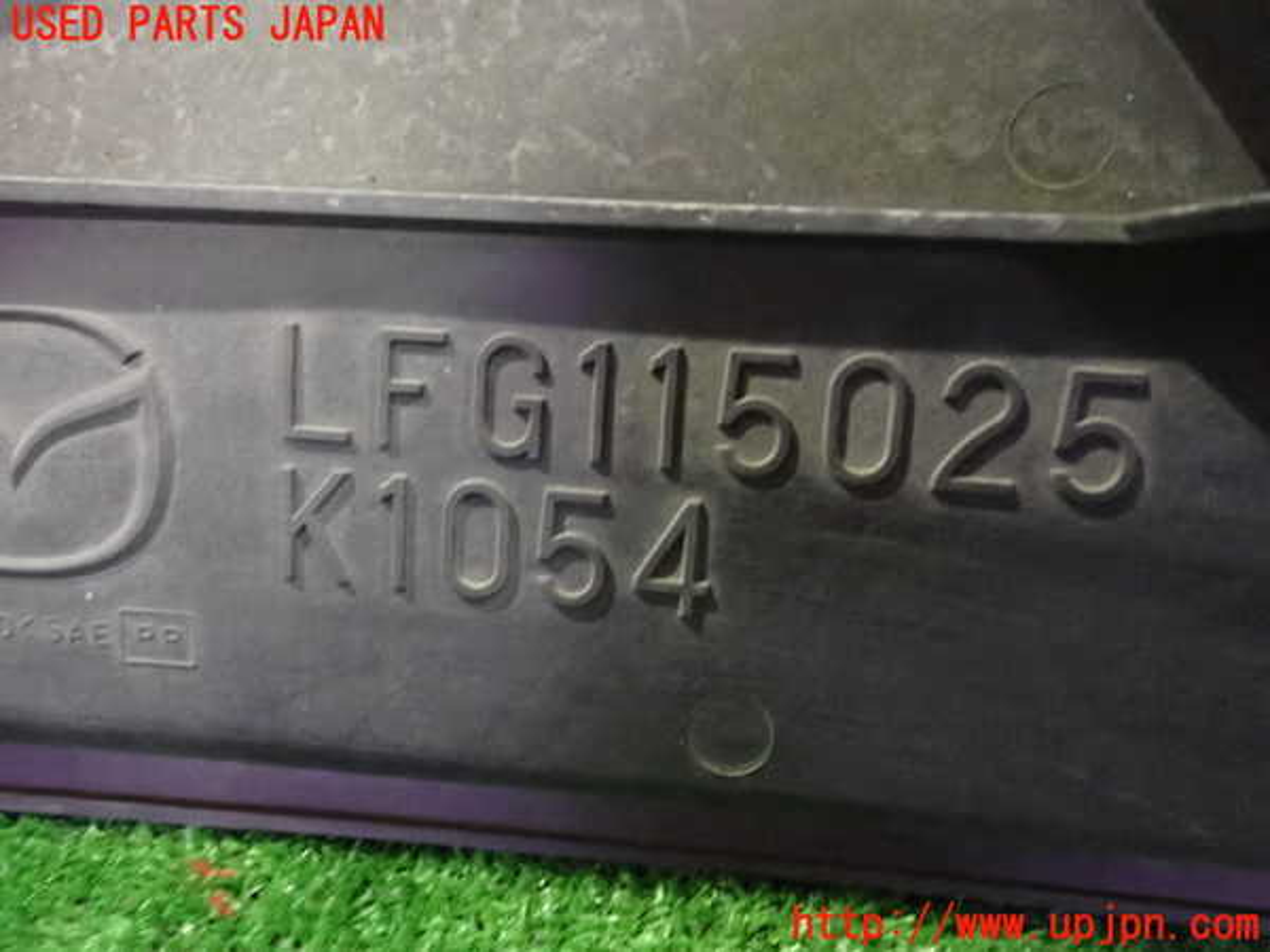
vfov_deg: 46.8
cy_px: 476
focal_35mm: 30
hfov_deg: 60.0
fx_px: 1101
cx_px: 635
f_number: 2.3
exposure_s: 1/30
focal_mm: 5.4
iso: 2000
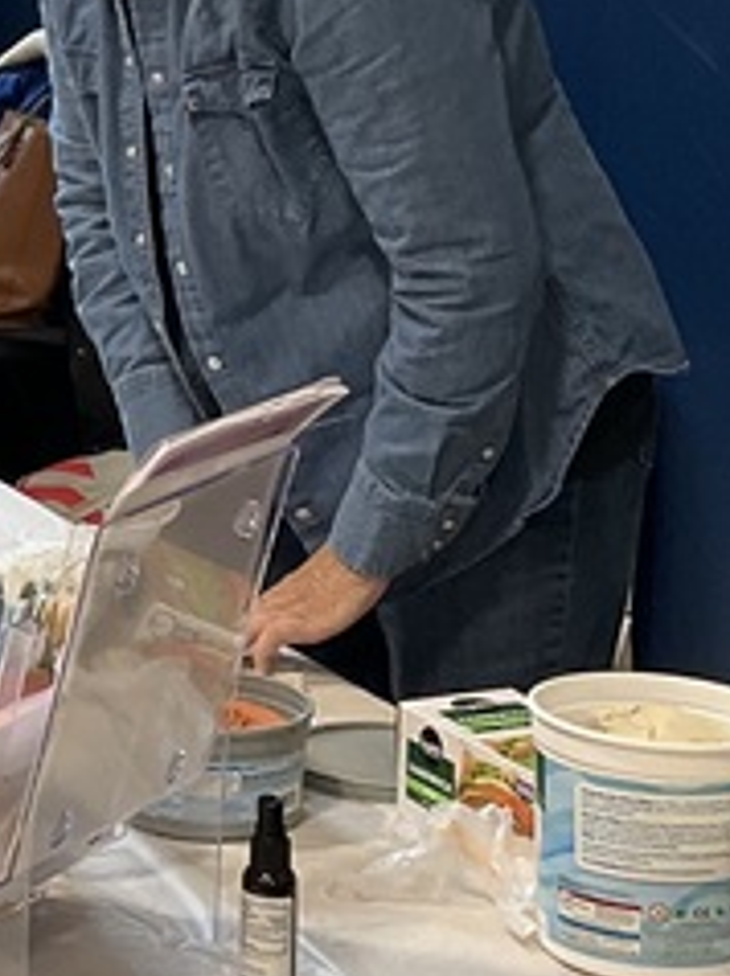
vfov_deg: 15.7
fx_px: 3521
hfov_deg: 11.1
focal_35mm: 125
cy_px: 209
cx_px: -525
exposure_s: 1/122
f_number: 1.8
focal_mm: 3
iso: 50
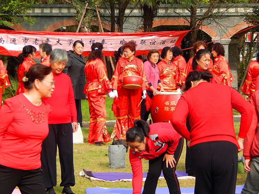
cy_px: 97
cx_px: 130
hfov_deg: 12.2
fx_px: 1212
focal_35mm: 162
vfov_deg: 9.2
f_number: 5.1
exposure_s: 1/400
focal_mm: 28.7
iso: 125
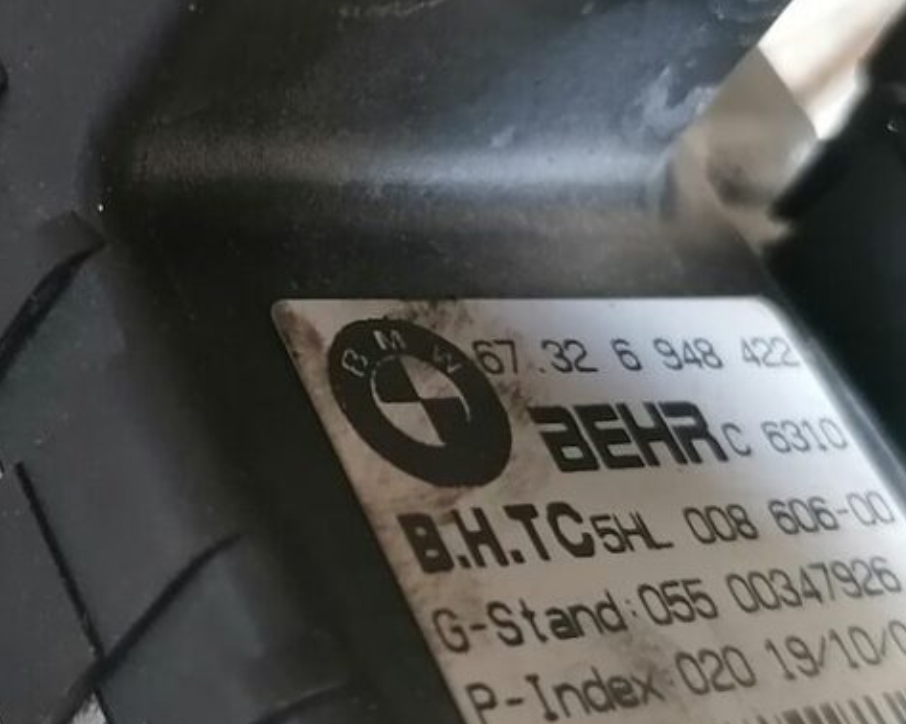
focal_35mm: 78
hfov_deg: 24.3
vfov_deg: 19.6
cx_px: 262
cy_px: 222
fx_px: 2091
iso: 125
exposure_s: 1/50
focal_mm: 4.75
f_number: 1.8
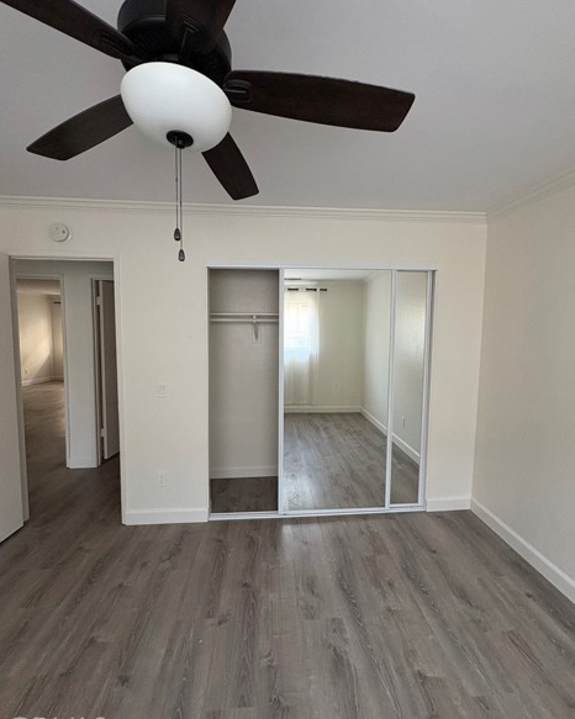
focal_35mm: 15
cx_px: 291
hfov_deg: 84.0
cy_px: 351
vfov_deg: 96.8
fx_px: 319
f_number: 2.2
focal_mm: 2.22
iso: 320
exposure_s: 1/60
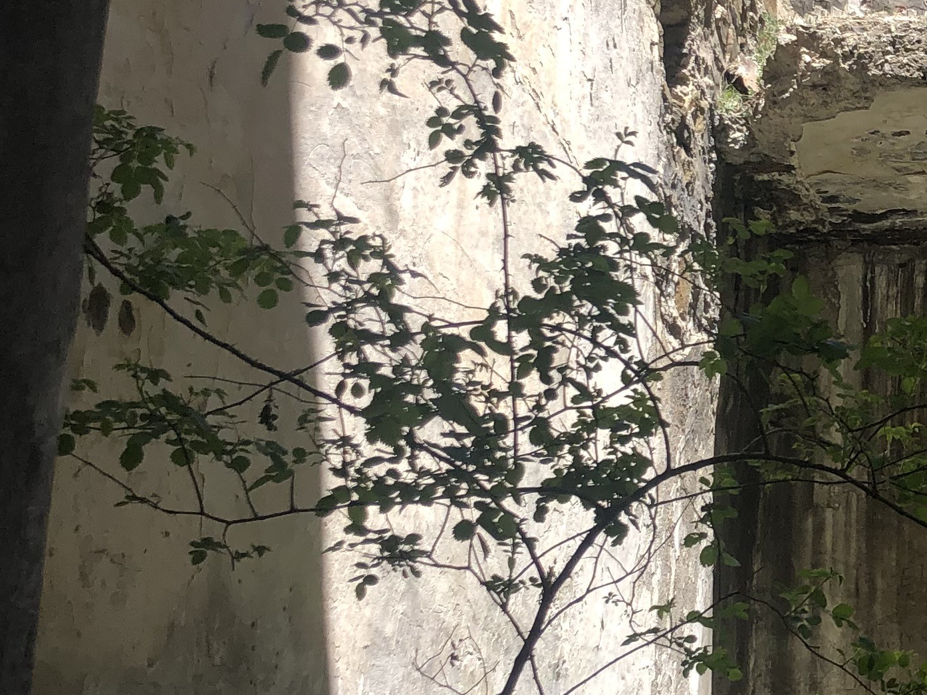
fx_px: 2169
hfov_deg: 22.5
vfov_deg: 18.2
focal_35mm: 81
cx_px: 1059
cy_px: 270
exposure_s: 1/685
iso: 20
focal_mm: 4
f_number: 1.8
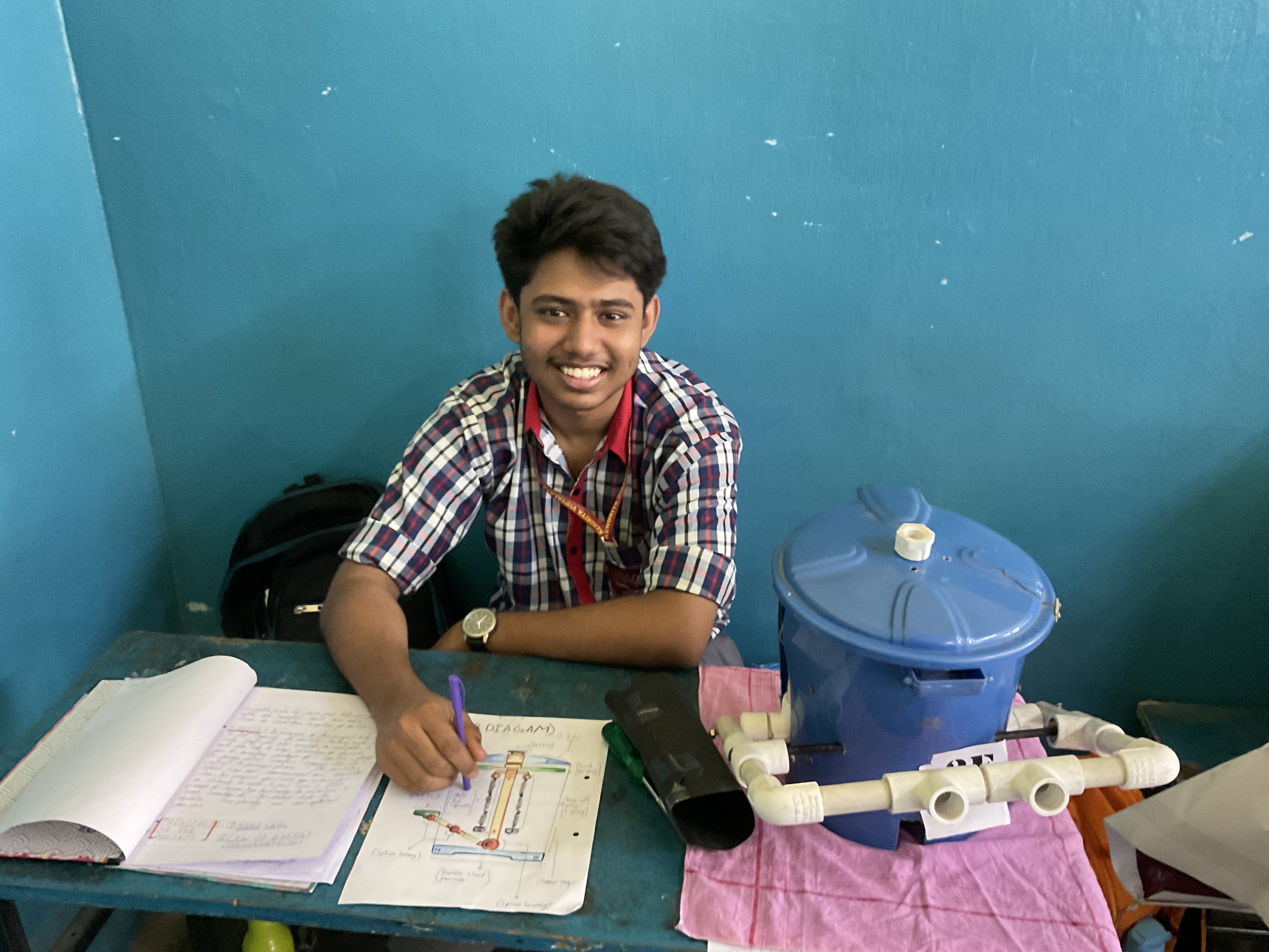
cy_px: 476
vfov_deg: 48.2
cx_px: 634
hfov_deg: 61.7
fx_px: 1063
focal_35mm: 29
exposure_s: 1/33
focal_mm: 3
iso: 320
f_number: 1.8
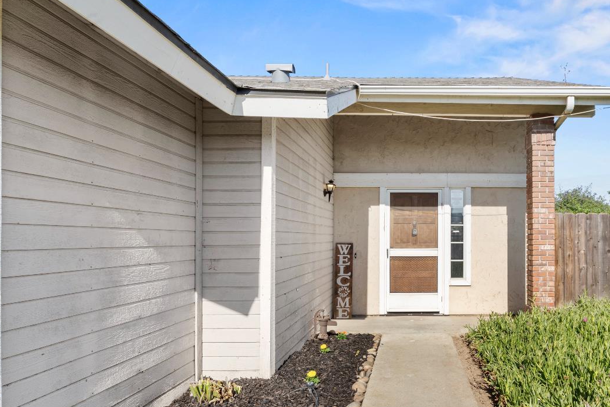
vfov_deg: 55.0
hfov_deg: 73.0
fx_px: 390
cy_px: 230
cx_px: 422
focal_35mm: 23
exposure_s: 1/25
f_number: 10
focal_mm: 16
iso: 125
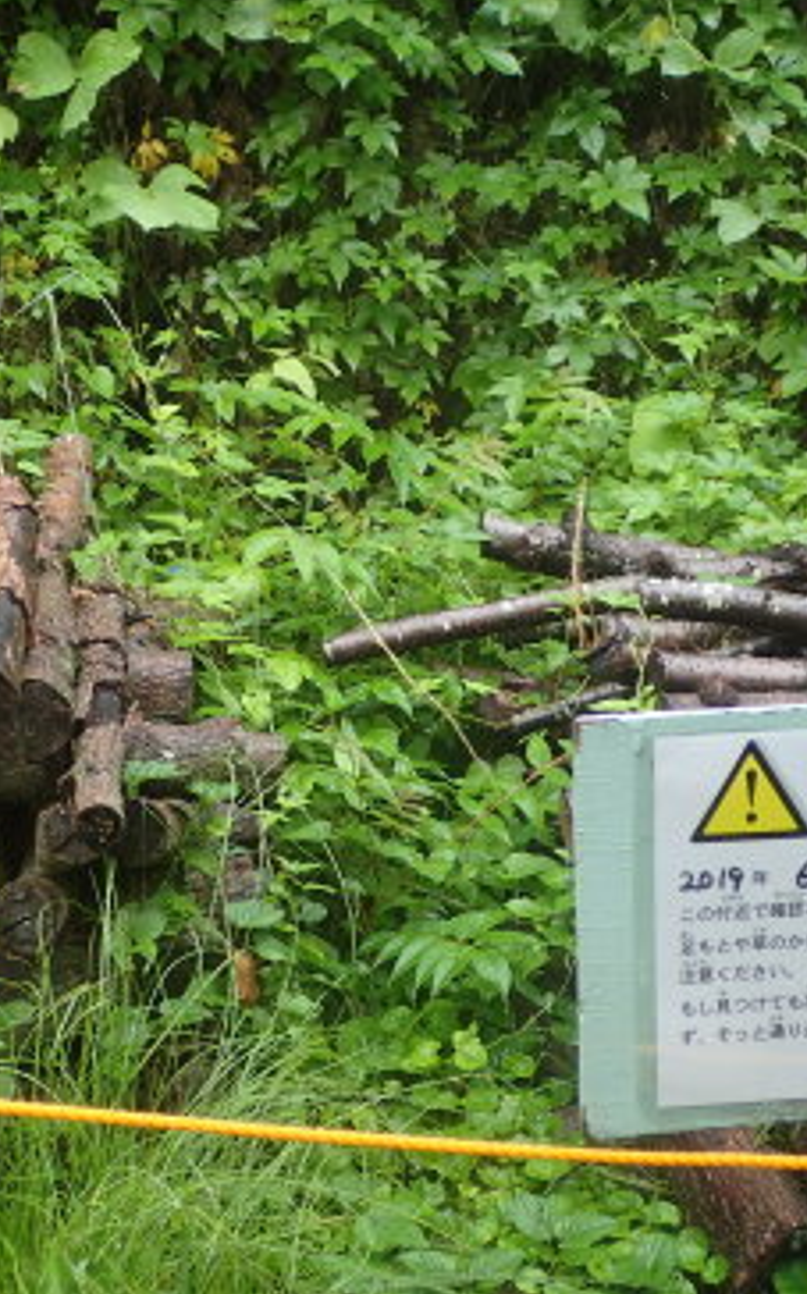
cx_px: 336
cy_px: 588
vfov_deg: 34.5
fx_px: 2079
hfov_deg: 21.9
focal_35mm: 59
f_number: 2.7
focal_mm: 6.86
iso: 200
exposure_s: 1/60
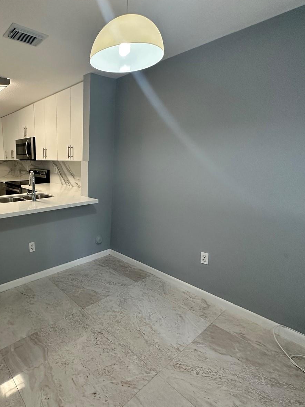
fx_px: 223
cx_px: 69
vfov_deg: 84.7
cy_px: 202
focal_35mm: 19
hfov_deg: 63.8
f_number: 2.2
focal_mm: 2.22
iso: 160
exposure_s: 1/60
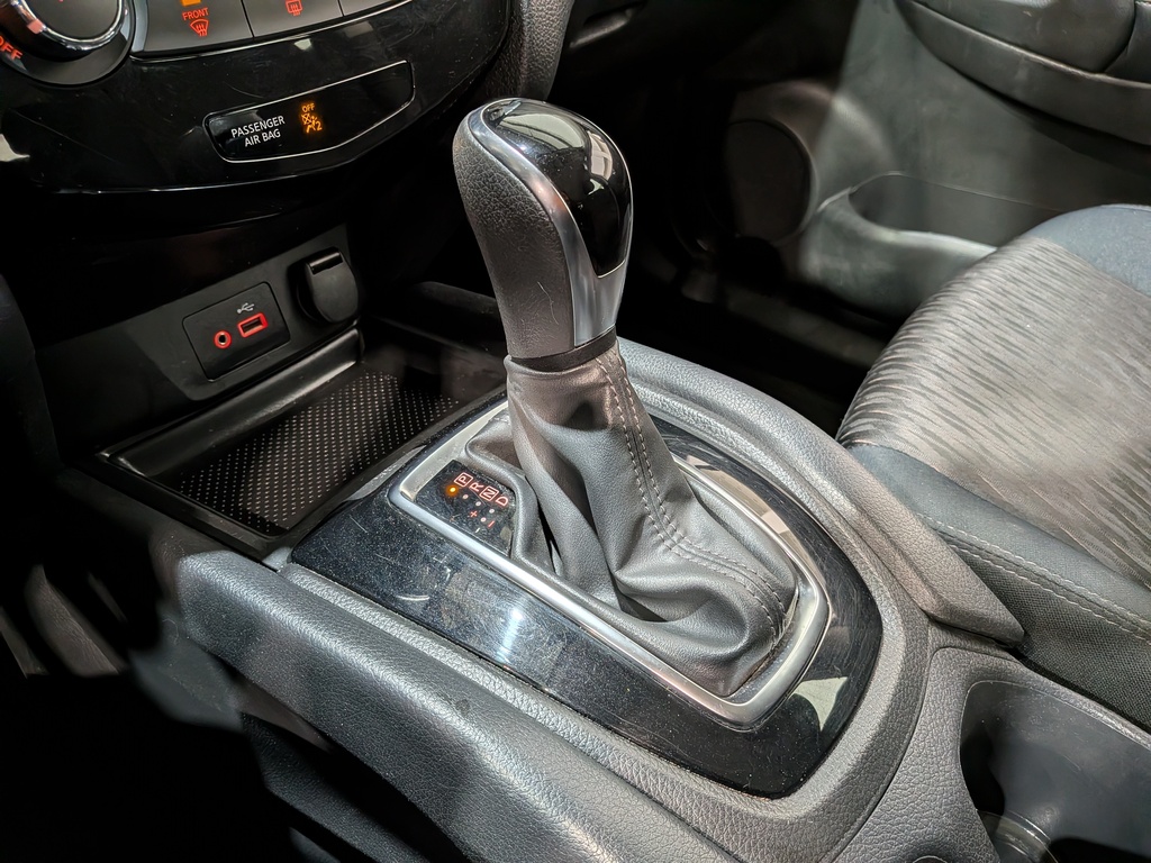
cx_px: 576
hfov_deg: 71.6
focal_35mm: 24
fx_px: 798
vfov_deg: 56.8
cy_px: 432
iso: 29
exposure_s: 1/39.7
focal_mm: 4.53
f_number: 1.7
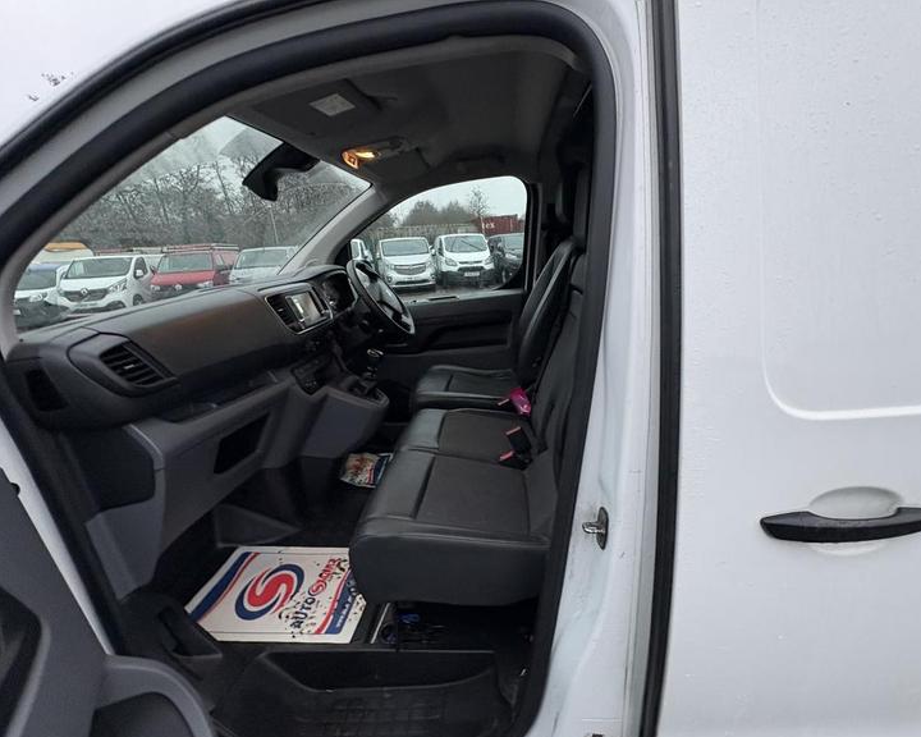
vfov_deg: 76.7
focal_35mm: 17
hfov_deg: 89.5
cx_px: 490
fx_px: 463
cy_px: 408
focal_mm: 2.22
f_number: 2.2
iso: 250
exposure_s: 1/68
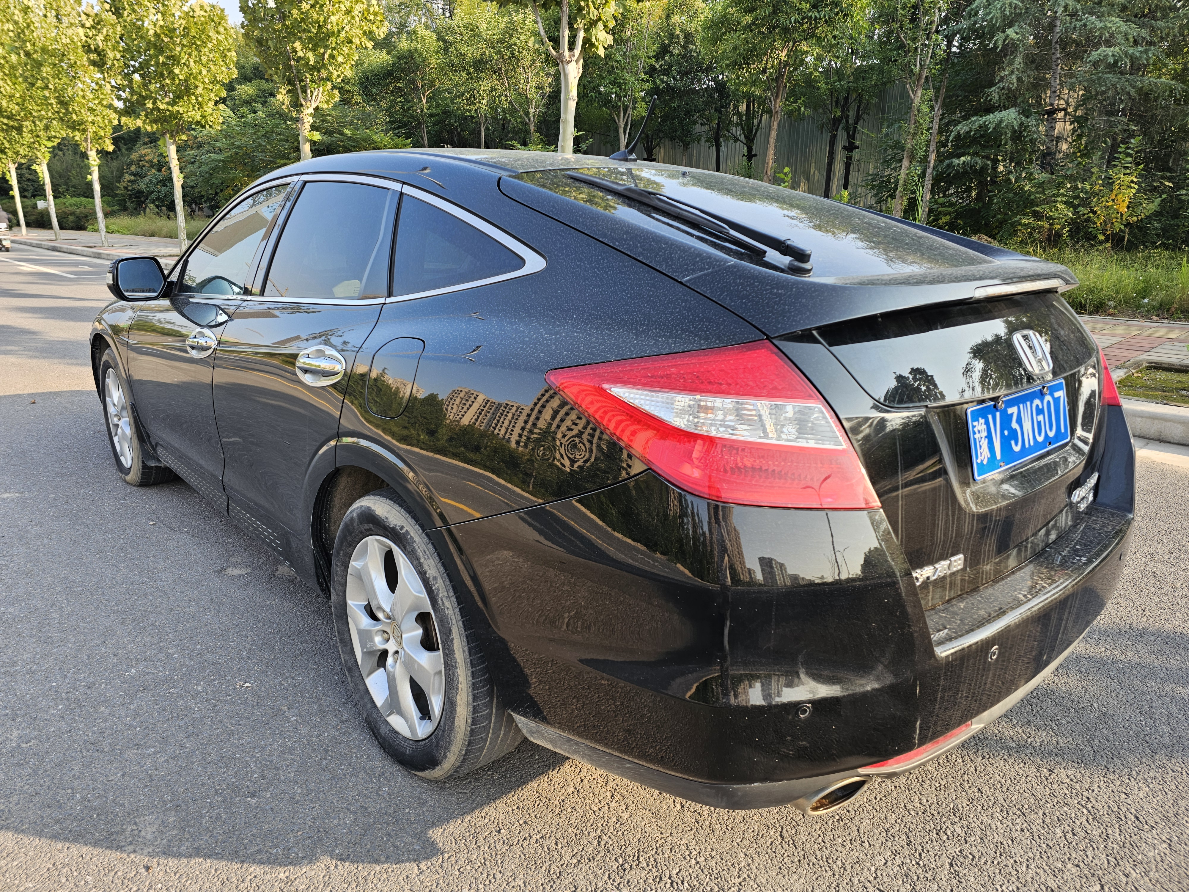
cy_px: 446
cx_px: 594
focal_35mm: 23
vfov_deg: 58.9
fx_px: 790
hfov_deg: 73.9
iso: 25
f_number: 1.7
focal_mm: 6.3
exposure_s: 1/180
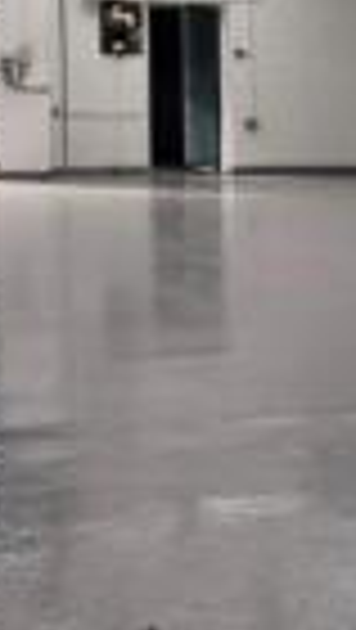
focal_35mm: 127
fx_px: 2126
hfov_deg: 8.4
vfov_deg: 16.9
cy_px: 286
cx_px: 994
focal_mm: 3.99
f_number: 1.8
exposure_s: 1/120
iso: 32
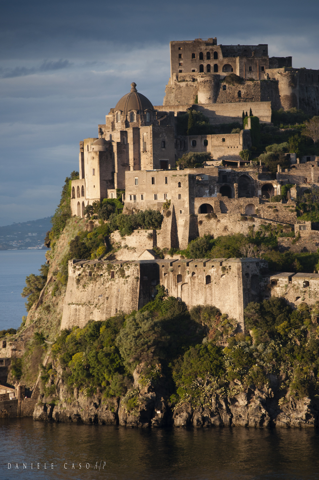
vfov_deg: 11.0
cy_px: 240
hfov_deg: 7.3
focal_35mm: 188
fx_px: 2498
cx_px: 160
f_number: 5.6
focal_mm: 125
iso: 200
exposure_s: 1/200
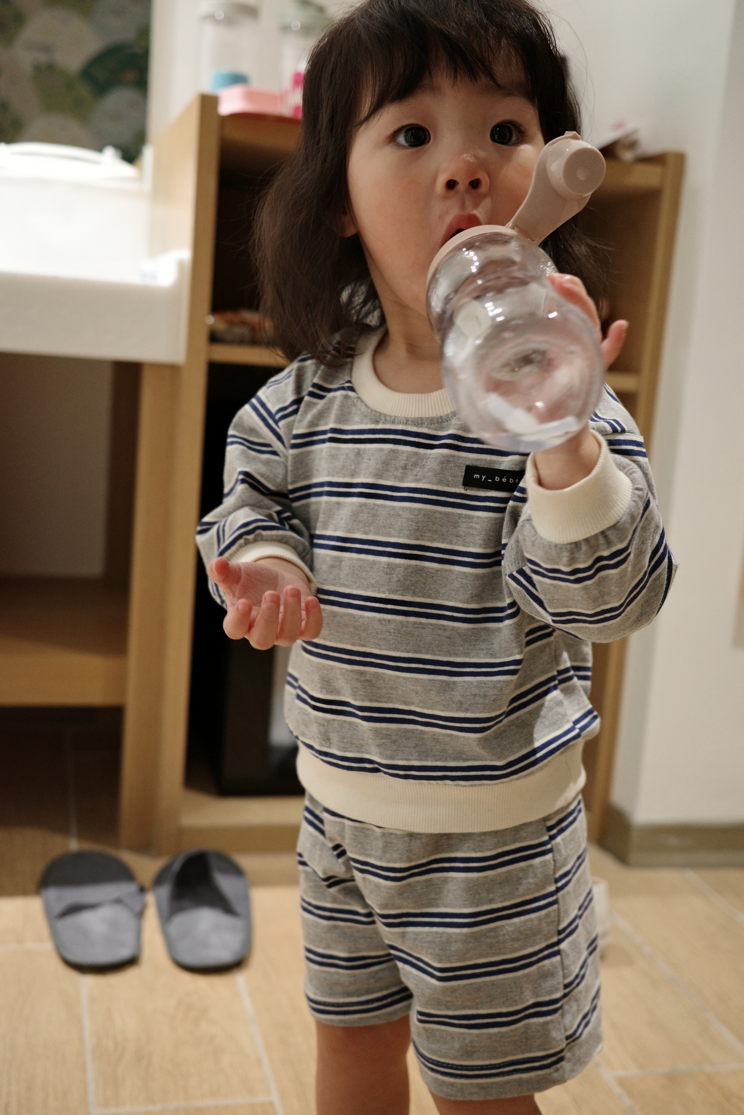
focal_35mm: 40
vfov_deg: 48.5
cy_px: 558
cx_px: 372
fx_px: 1240
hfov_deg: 33.4
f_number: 2.8
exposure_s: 1/40
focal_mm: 26
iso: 1250
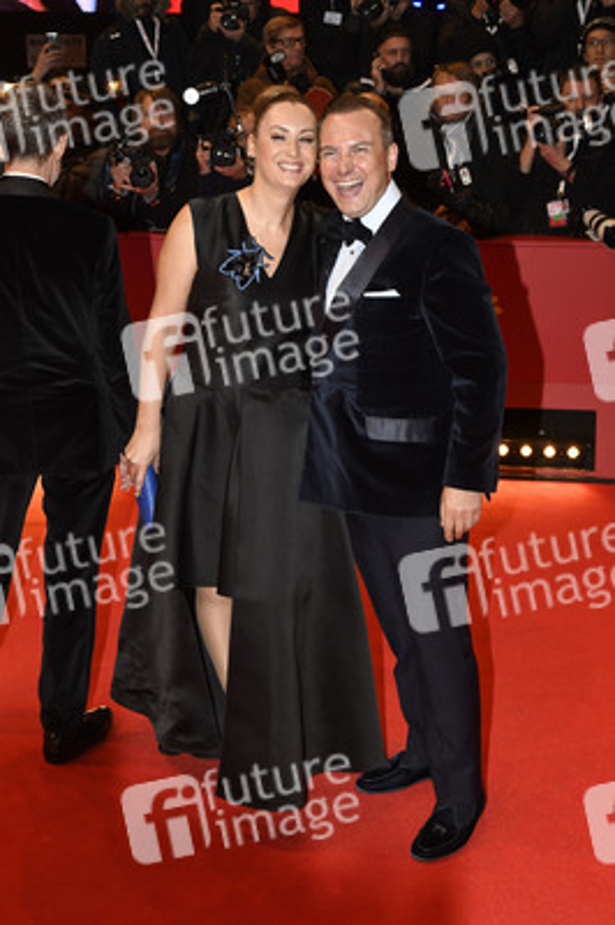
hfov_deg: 28.0
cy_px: 462
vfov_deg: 41.1
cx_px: 308
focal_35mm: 48
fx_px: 1232
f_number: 6.3
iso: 800
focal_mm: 32
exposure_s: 1/200
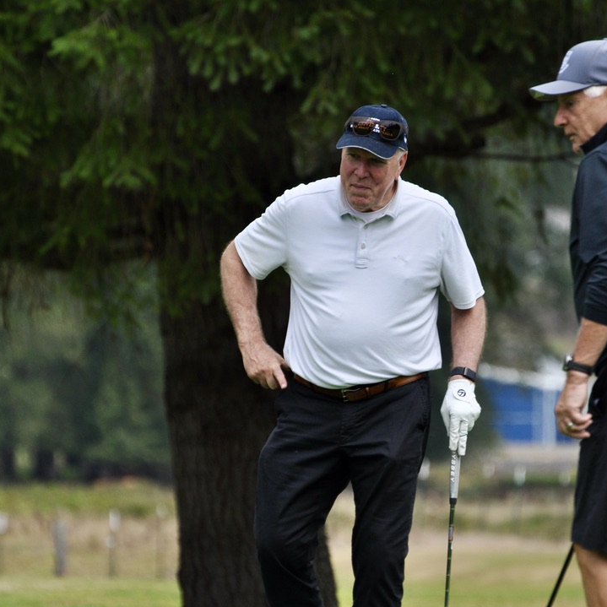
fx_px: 10316
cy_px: 425
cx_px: 303
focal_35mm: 520
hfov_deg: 3.4
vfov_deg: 3.4
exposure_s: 1/1250
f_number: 5.6
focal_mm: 270
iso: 400
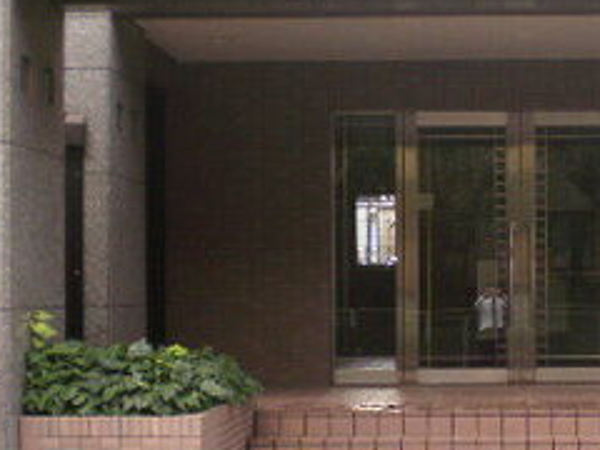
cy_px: 290
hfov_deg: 21.5
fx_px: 1560
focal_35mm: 90
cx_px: 475
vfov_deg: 16.4
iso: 100
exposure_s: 1/40
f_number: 3.1
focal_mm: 6.3
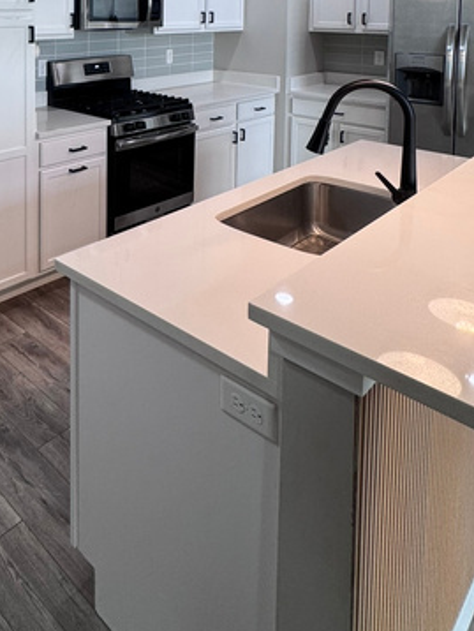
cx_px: 65
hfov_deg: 43.6
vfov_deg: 51.2
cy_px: 37
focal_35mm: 30
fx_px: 547
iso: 160
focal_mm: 2.22
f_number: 2.2
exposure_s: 1/120
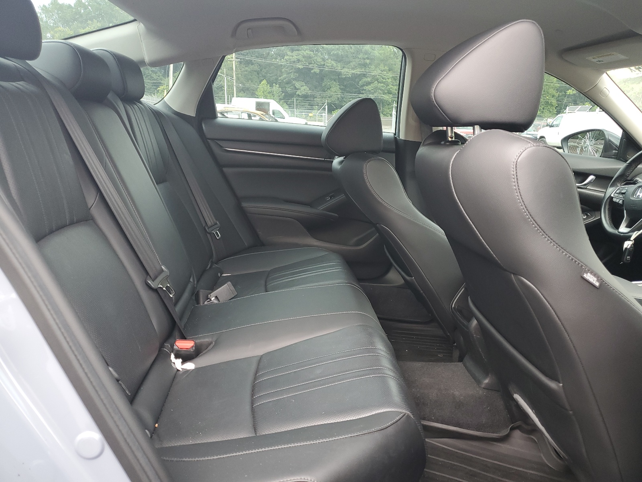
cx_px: 321
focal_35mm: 26
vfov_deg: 53.1
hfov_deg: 67.3
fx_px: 482
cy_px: 241
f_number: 1.5
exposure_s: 1/100
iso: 75
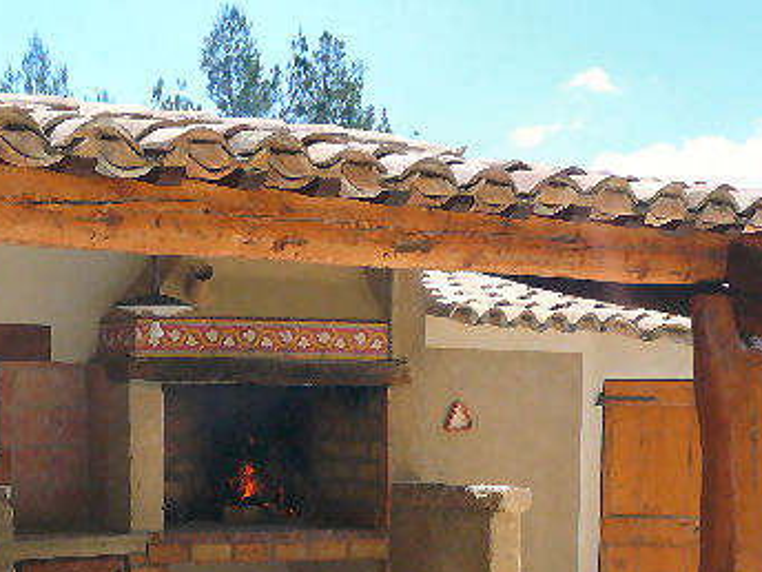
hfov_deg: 33.0
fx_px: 1255
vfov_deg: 24.7
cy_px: 544
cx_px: 175
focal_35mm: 57
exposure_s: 1/1000
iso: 100
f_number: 2.8
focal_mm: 4.6
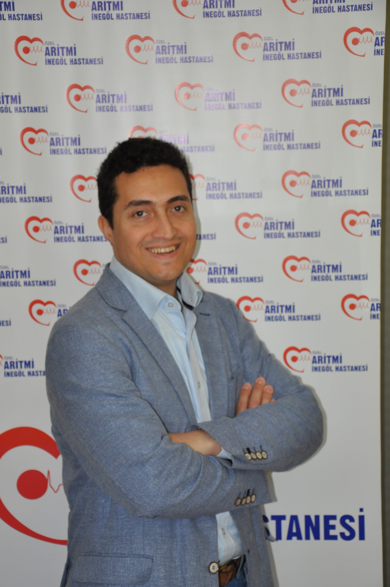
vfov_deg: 27.0
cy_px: 294
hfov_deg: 18.1
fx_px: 1222
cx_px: 195
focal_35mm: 75
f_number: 5
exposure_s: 1/60
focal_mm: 50
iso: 800
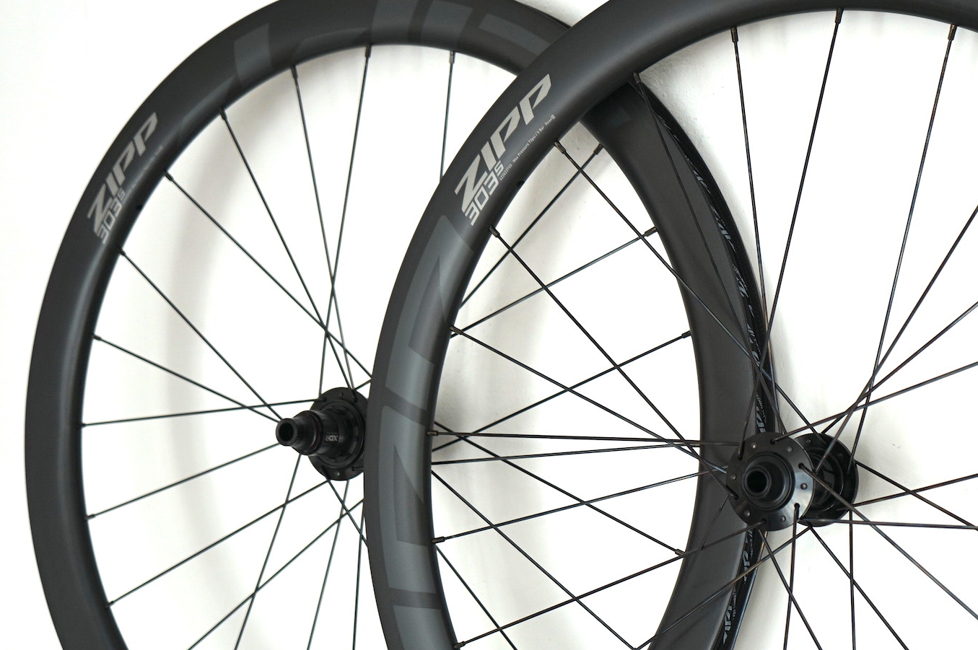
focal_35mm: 62
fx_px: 1683
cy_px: 442
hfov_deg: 31.9
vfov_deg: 21.8
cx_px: 719
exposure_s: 1/160
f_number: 4.5
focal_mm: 42
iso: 320
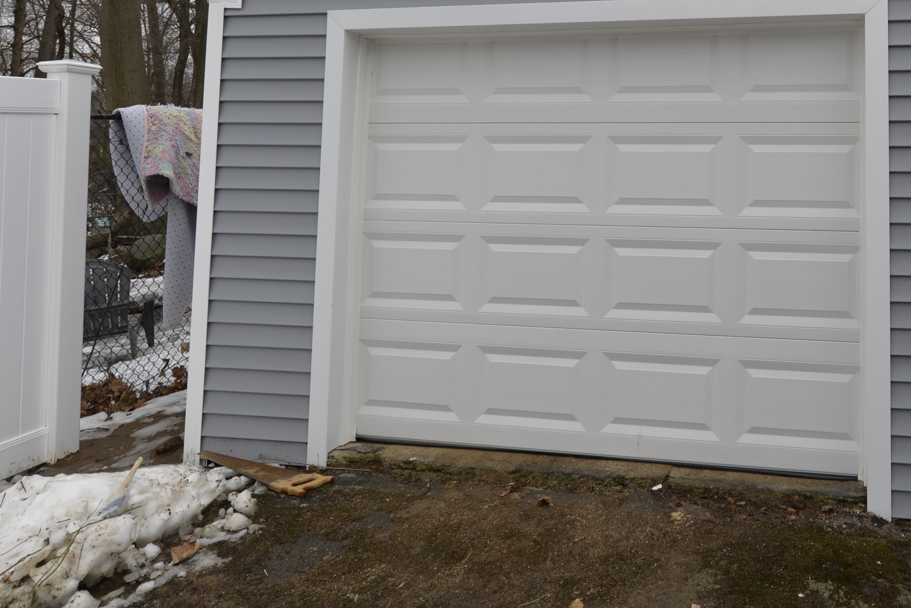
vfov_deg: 41.9
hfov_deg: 57.8
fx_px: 759
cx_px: 715
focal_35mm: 30
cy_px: 133
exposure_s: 1/160
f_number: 6.3
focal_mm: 18
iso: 200
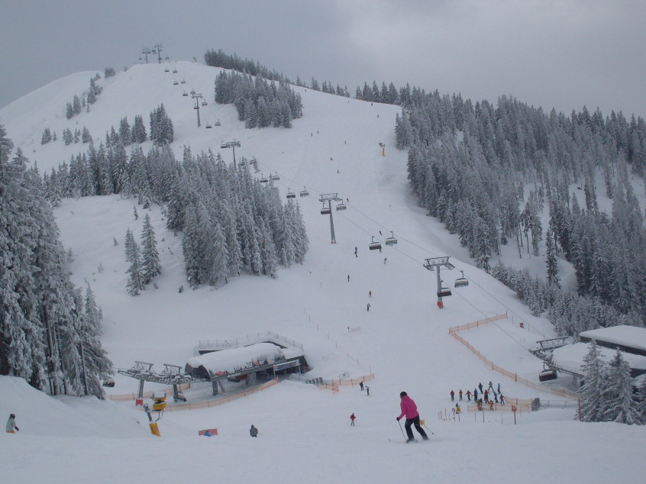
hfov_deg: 41.2
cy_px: 256
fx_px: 858
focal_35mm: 46
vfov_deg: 31.5
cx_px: 307
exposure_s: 1/350
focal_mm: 6.3
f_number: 8.4
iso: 80
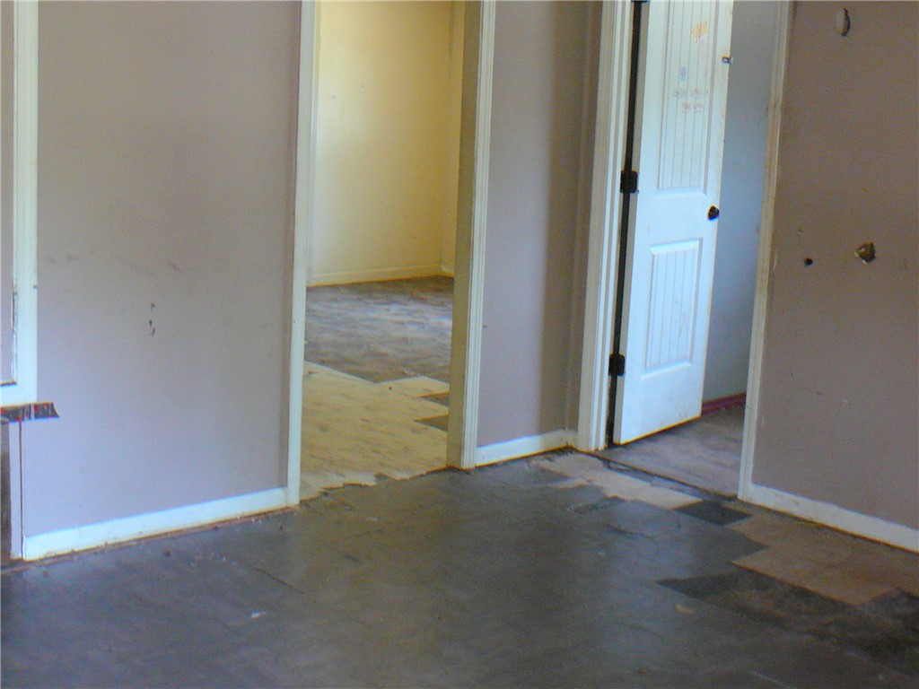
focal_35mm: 49
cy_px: 344
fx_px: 1301
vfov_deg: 29.7
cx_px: 460
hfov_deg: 38.9
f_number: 3.4
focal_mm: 7.3
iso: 200
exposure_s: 1/8
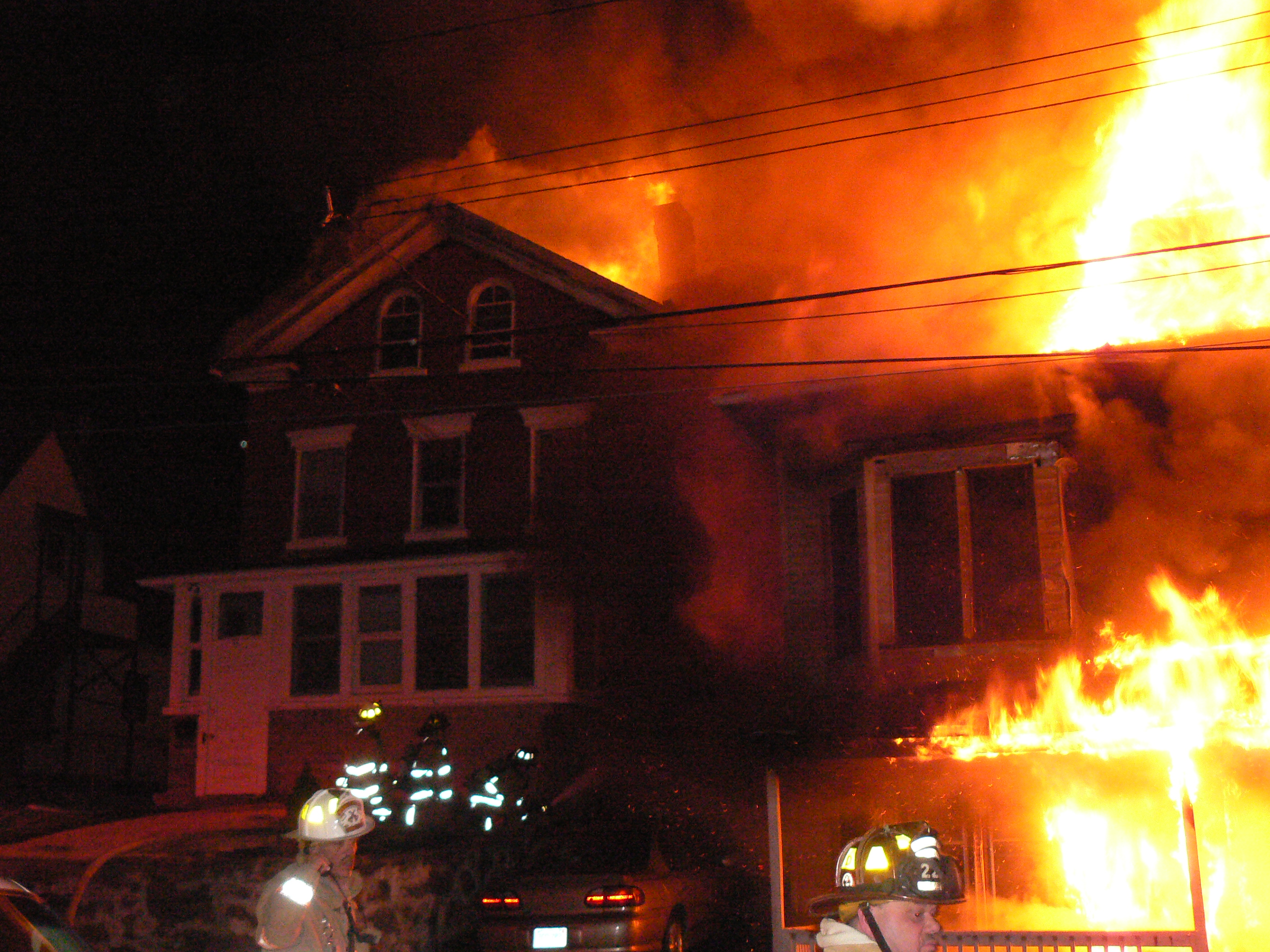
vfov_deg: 34.3
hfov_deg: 44.8
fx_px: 1541
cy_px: 476
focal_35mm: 42
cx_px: 635
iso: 400
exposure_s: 1/40
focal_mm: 7
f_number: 3.2
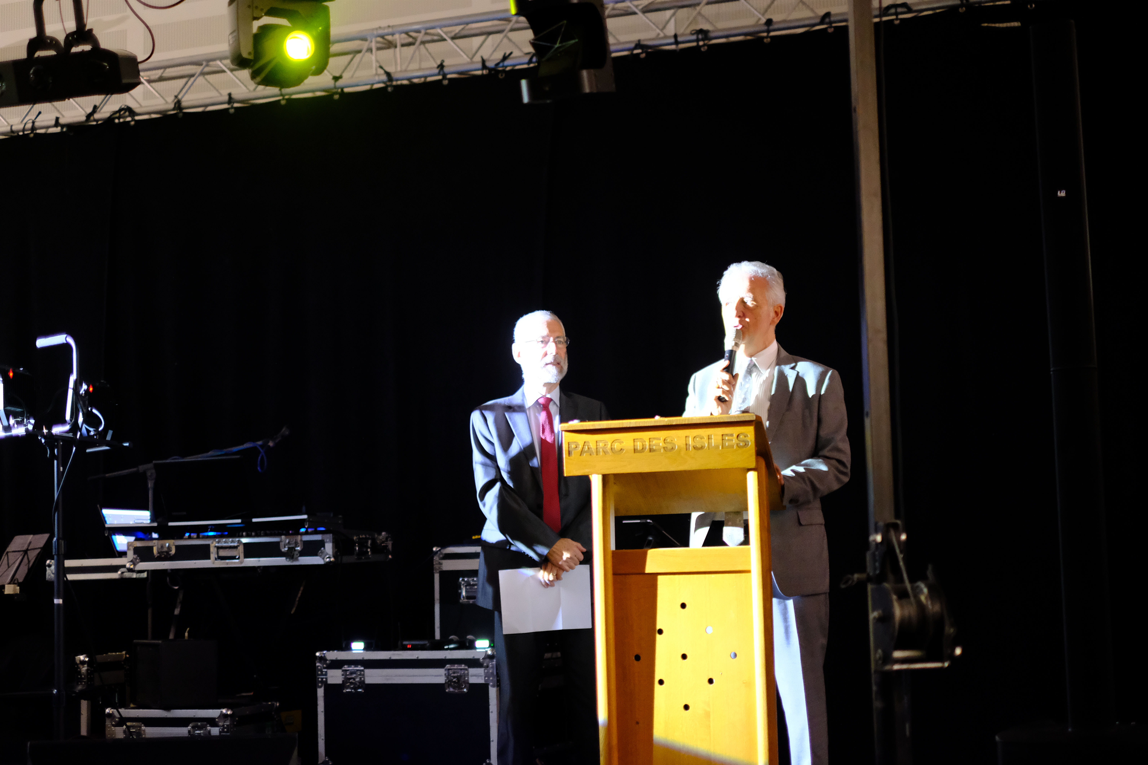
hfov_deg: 37.5
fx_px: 1690
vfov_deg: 25.5
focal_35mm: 53
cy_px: 382
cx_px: 574
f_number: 1.4
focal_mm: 35
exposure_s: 1/58
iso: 3200
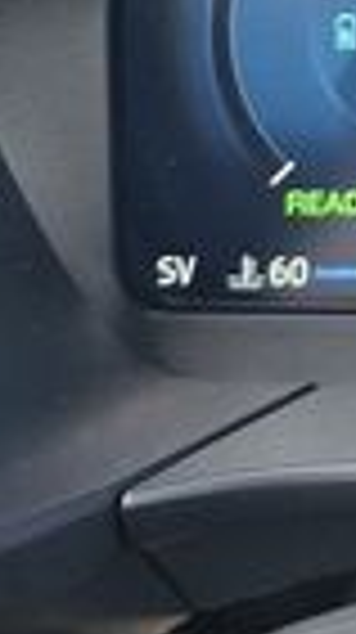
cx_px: 933
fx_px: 2205
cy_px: -283
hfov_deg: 8.3
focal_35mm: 131
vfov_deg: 15.3
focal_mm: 5.54
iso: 200
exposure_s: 1/100
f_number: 1.8
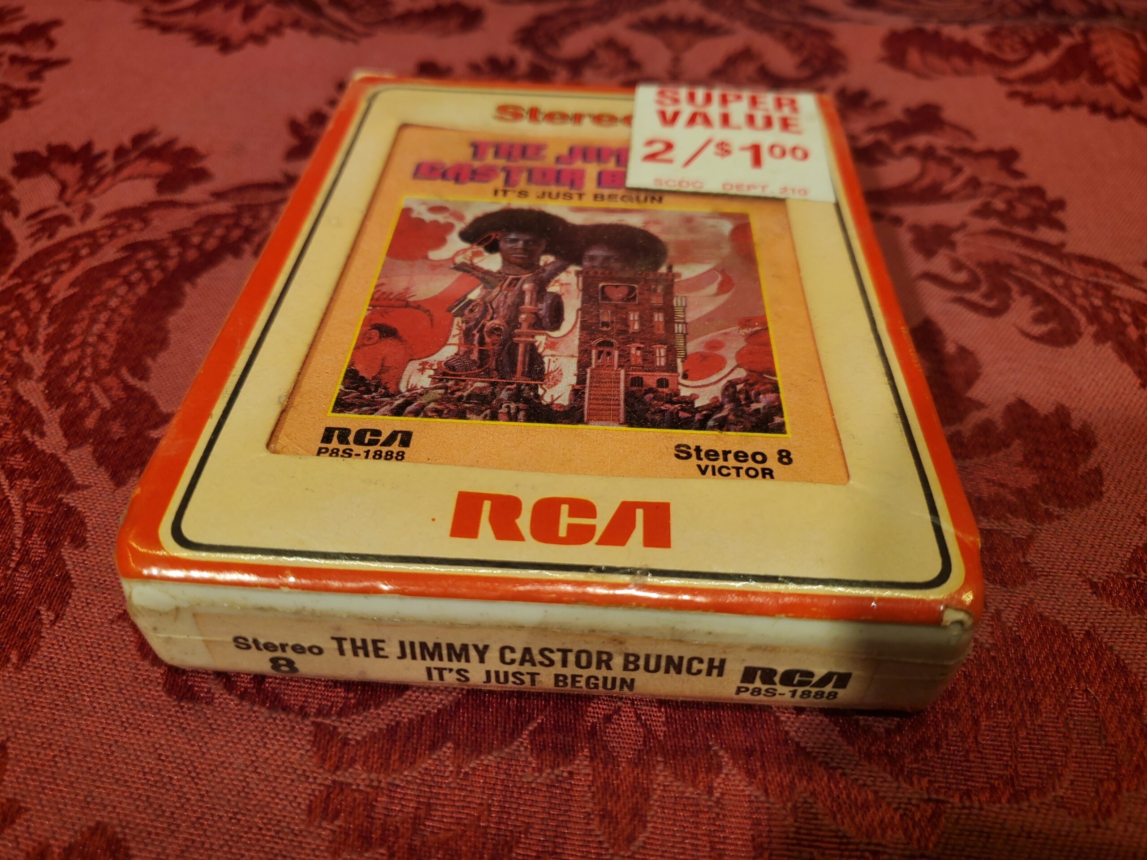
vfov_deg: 53.1
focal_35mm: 26
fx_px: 862
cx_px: 574
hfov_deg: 67.3
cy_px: 430
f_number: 1.5
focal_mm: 4.3
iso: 50
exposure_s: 1/156
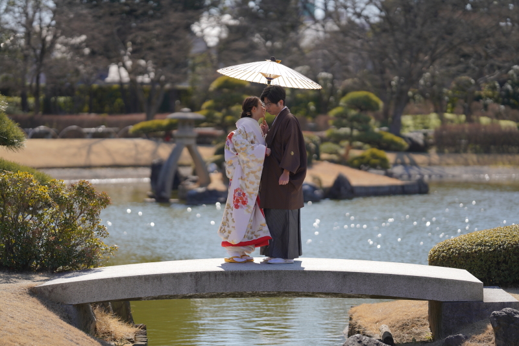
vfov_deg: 10.2
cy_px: 173
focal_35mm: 135
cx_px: 260
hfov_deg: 15.2
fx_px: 1946
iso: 100
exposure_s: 1/3200
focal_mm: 135
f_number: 1.8
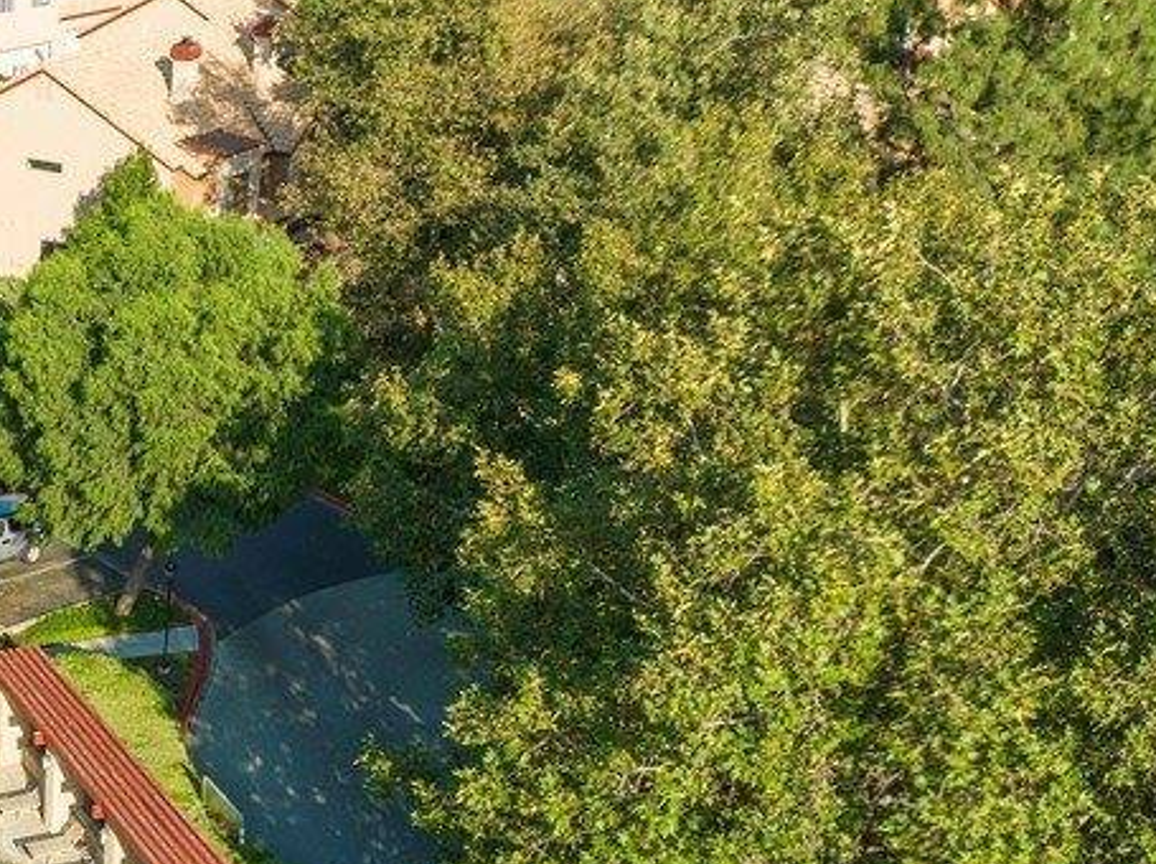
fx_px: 1801
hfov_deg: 32.3
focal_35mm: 54
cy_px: 818
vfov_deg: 25.9
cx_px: -43
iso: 100
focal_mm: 12.29
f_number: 2.8
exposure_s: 1/1250
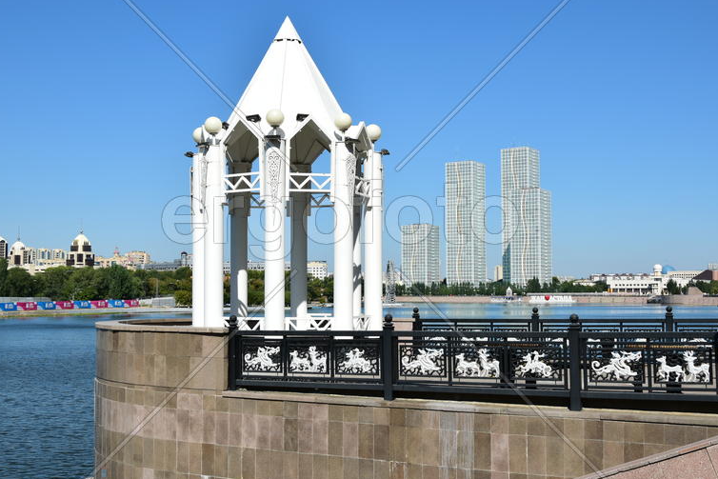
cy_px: 220
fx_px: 898
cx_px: 346
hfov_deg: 43.6
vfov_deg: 29.9
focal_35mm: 45
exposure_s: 1/320
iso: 100
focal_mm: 26
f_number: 9
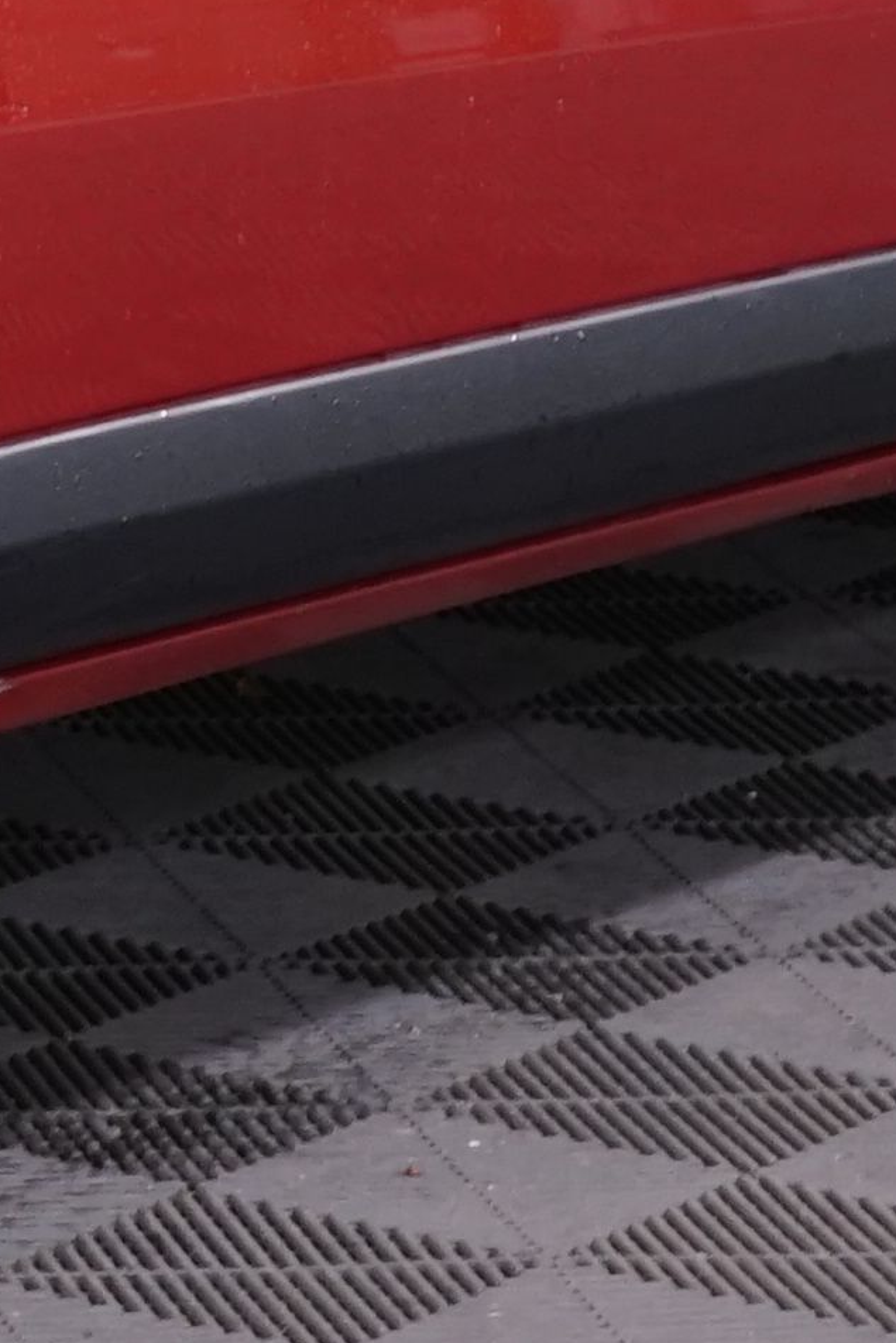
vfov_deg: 8.0
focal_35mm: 252
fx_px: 9404
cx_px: -1602
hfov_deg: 5.2
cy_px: -830
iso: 800
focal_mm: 40
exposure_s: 1/30
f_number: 6.3
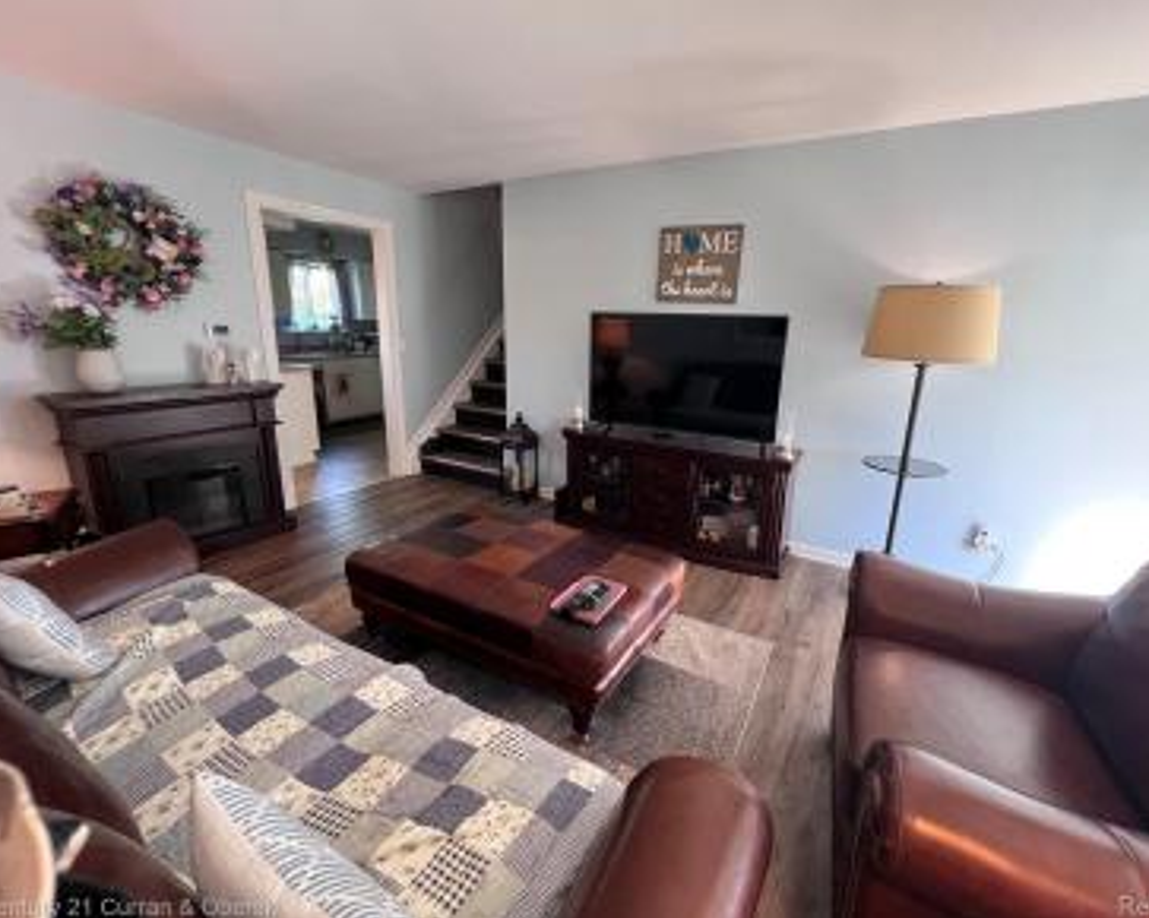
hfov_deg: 100.6
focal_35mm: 14
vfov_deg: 87.9
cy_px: 450
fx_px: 476
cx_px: 608
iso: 400
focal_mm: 1.57
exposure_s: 1/60
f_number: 1.8
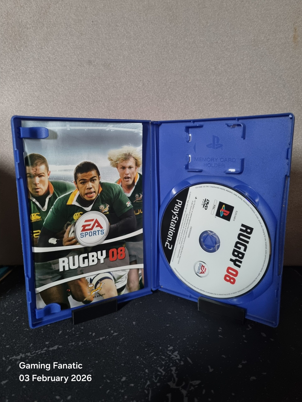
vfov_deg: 67.3
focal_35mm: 26
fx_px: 302
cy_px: 201
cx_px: 151
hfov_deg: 53.1
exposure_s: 1/25
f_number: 1.8
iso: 500
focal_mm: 5.4
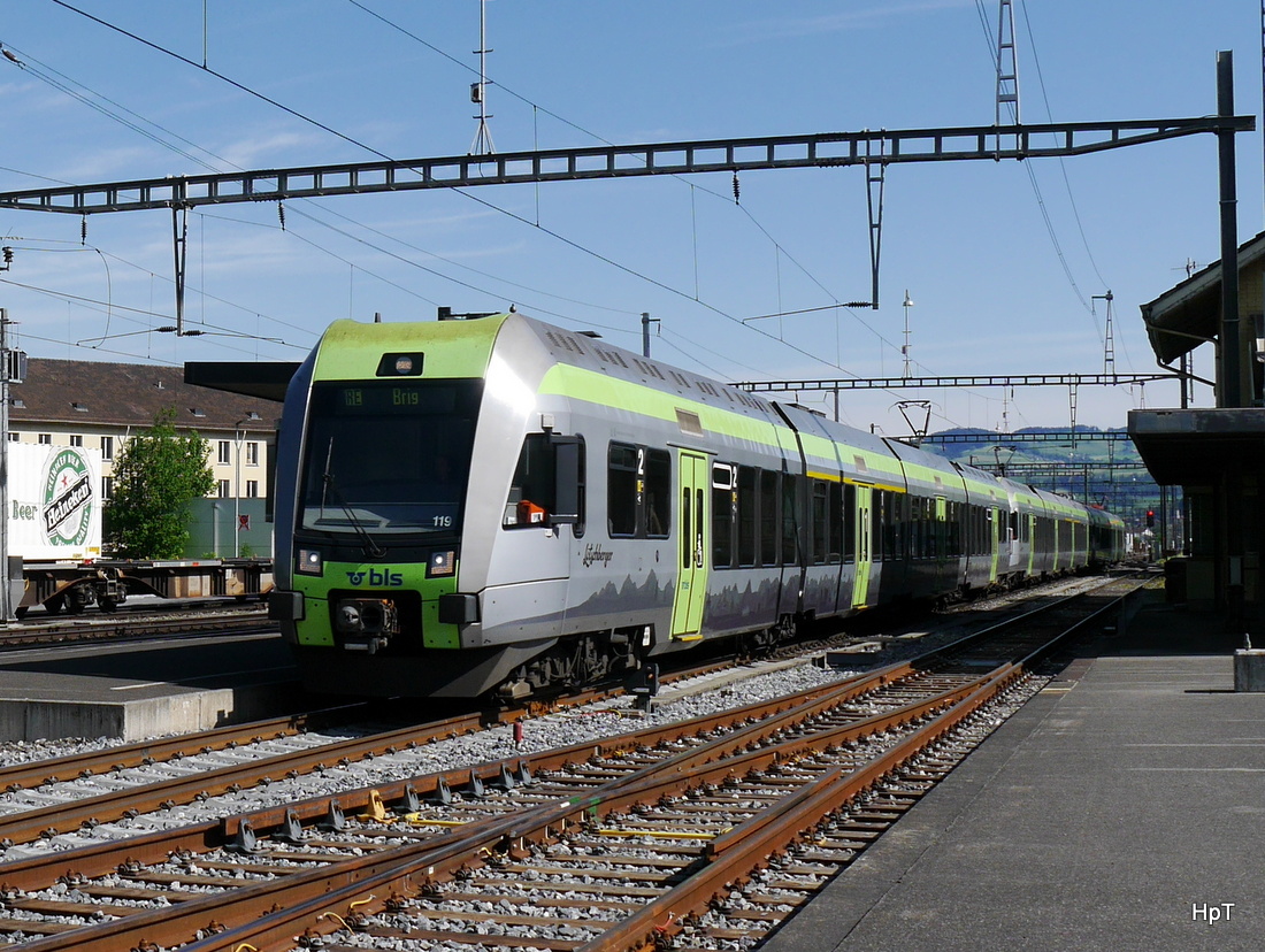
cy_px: 476
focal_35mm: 28
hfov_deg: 63.4
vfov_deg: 49.8
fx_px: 1025
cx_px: 632
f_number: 8
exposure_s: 1/500
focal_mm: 14
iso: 160
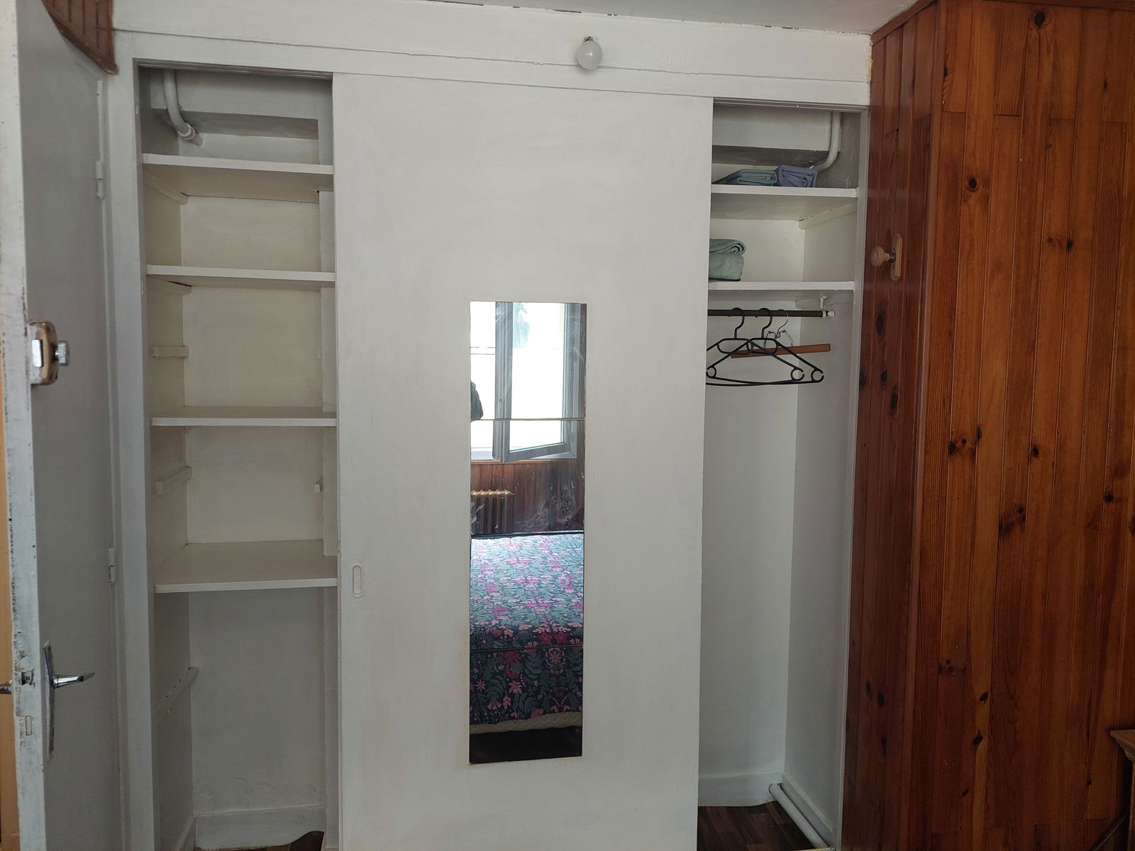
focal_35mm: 25
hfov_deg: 69.4
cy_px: 426
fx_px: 820
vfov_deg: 54.9
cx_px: 568
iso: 125
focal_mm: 5.23
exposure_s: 1/50
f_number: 1.8
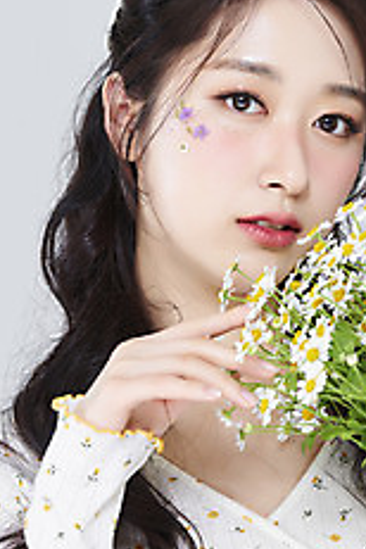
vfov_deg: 11.3
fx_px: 2775
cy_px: 209
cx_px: 291
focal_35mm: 182
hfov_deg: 7.5
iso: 64
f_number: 11
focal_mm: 105
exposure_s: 1/125
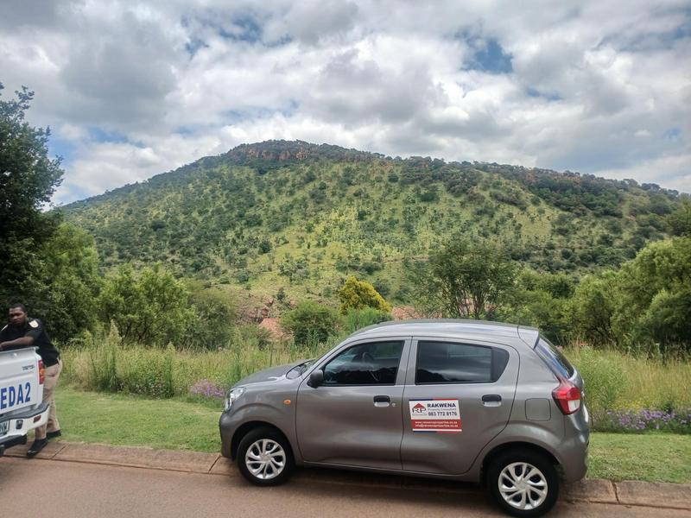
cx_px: 346
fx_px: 519
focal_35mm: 26
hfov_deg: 67.3
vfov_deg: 53.1
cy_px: 259
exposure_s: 1/703
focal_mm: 3.98
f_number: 1.8
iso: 20
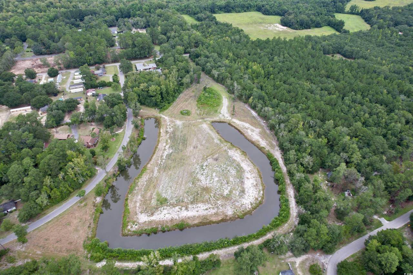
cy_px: 138
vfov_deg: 57.2
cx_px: 206
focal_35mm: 22
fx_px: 252
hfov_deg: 78.6
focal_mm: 8.38
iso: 100
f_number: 2.8
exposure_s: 1/500
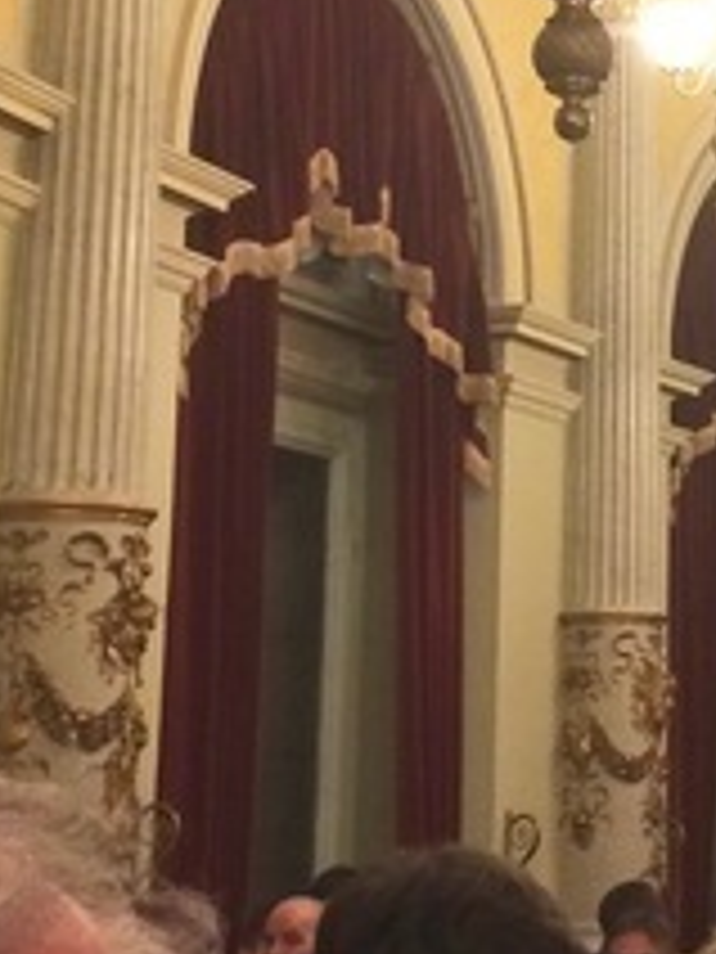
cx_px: 802
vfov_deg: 18.5
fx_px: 2896
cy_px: 171
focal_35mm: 105
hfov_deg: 13.8
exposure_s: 1/33
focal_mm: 4.15
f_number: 2.2
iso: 80
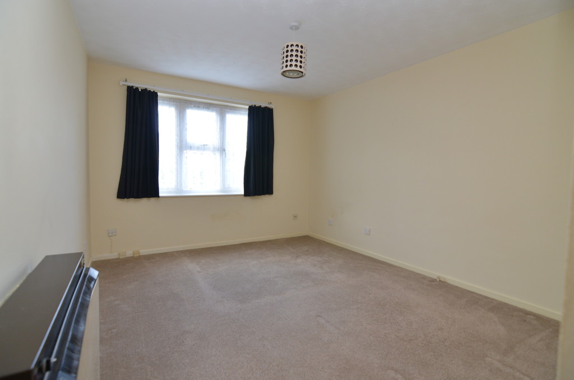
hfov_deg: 95.1
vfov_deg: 71.8
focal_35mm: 16
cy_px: 190
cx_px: 287
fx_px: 263
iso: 500
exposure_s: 1/60
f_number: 4
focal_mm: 11
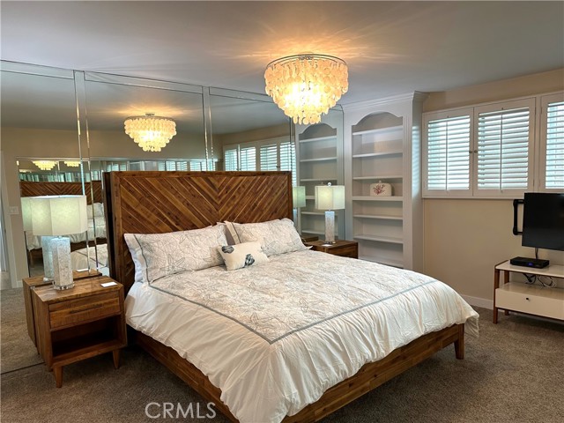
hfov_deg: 71.6
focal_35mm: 24
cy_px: 212
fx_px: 391
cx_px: 282
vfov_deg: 56.8
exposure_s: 1/120
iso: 125
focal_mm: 6.86
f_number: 1.78
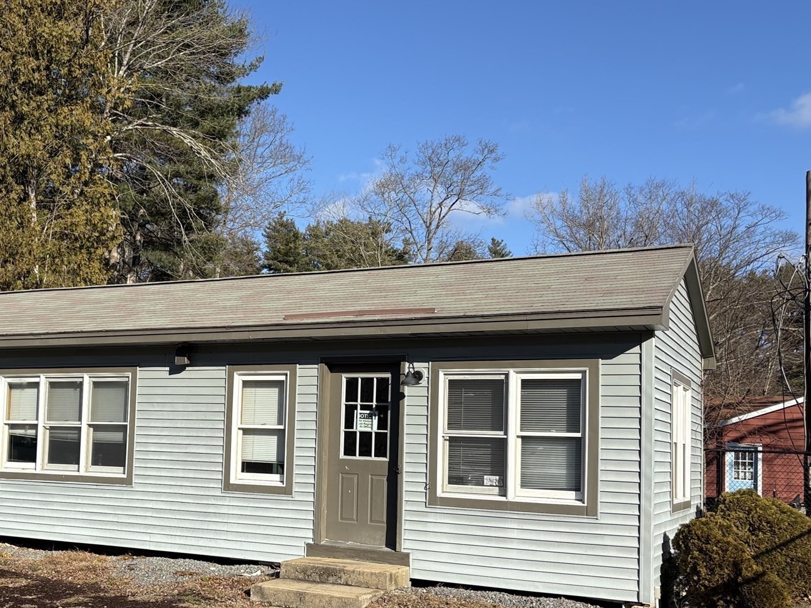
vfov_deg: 34.9
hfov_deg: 44.8
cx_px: 247
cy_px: 384
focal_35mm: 41
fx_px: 960
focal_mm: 5.96
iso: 50
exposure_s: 1/3831
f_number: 1.6
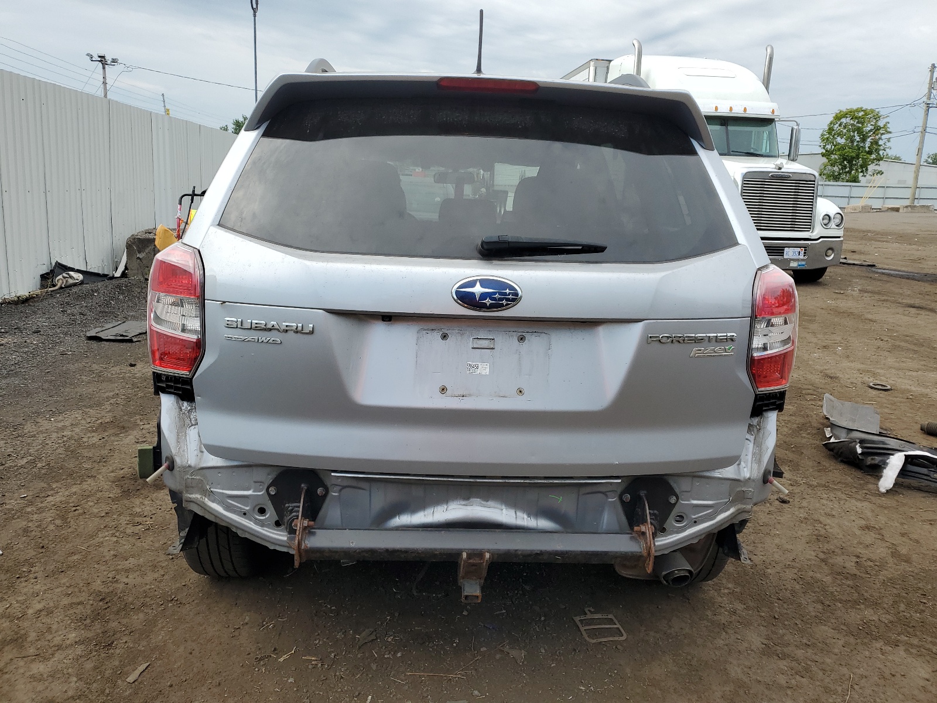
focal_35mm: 26
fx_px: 704
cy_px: 352
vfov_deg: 53.1
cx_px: 468
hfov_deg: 67.3
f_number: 1.5
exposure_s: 1/1429
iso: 50
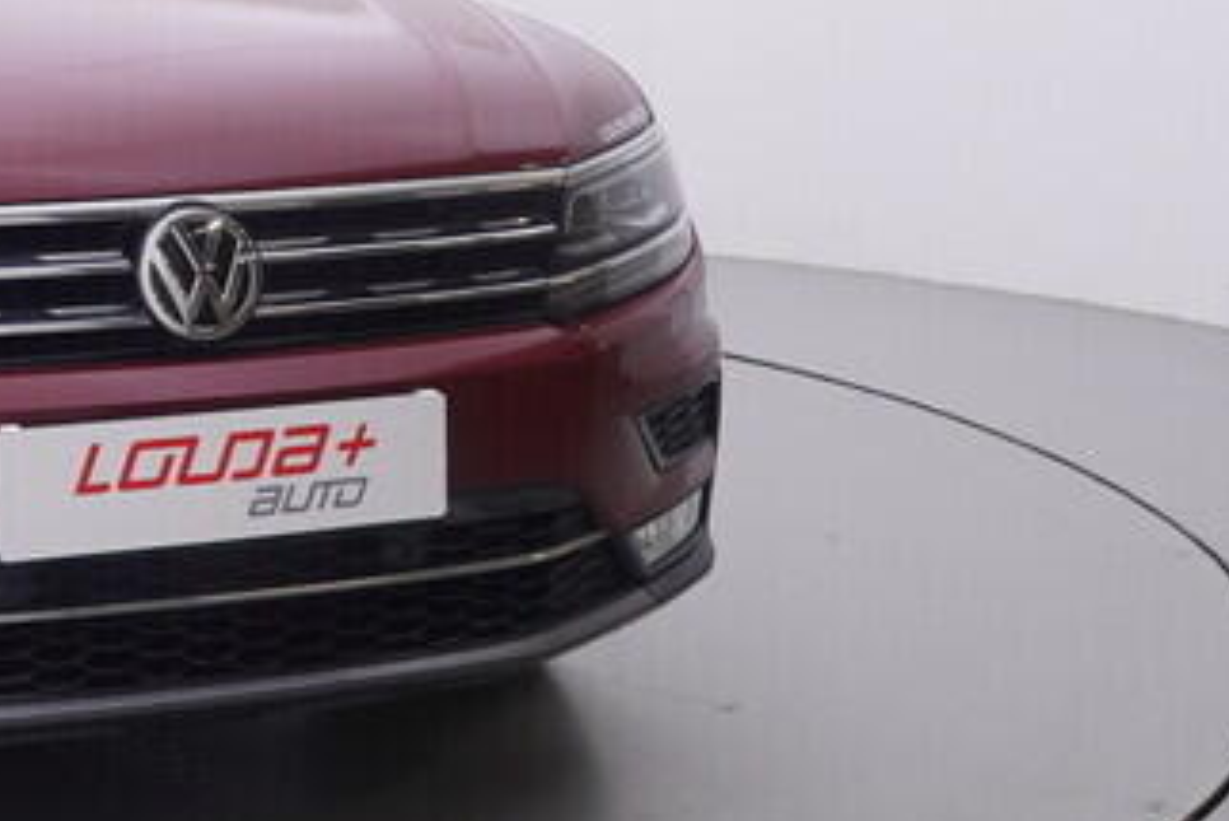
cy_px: 164
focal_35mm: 72
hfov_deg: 25.5
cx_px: -214
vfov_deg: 18.9
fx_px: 2445
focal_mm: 15
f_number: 5
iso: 200
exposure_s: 1/80
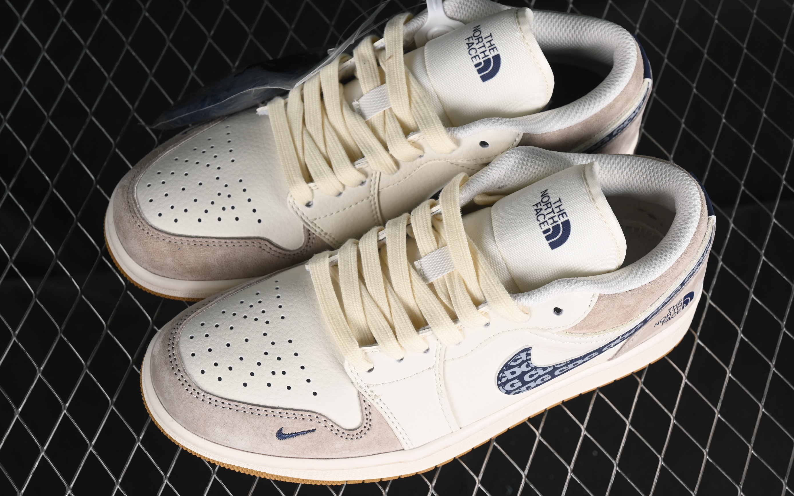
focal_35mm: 77
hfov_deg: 26.8
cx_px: 399
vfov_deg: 16.9
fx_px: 1666
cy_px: 248
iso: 160
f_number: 7.1
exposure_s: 1/80
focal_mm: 50
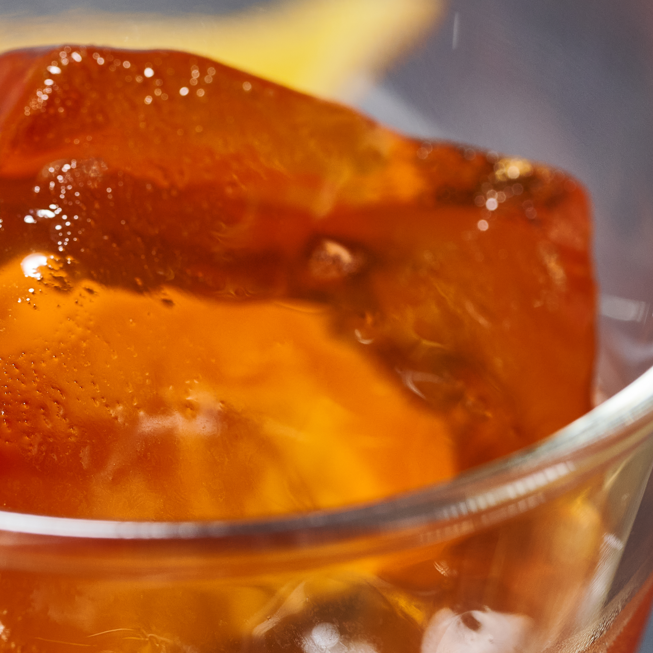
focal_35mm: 123
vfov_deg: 14.1
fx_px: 2625
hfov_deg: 13.9
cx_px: -58
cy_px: 522
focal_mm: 50
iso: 200
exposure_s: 1/160
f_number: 9
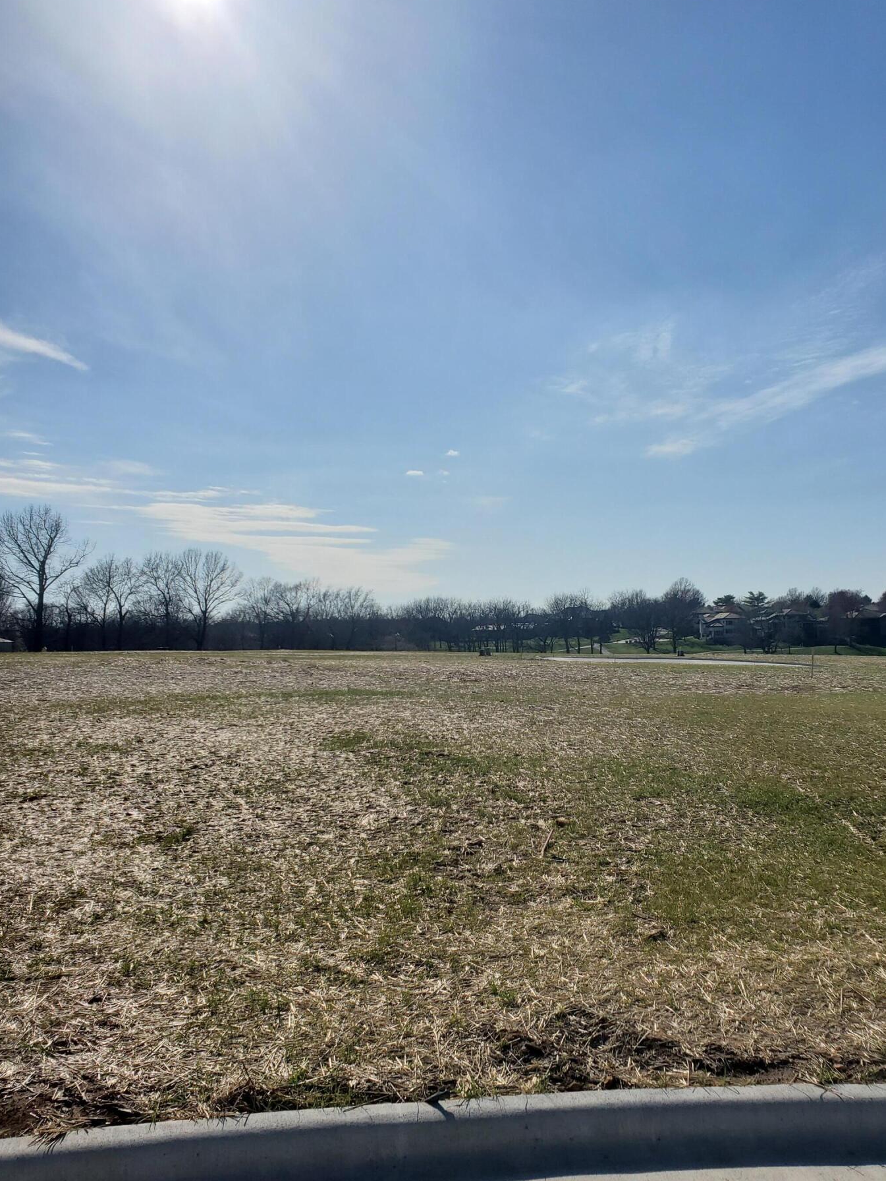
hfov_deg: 48.2
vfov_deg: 61.7
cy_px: 597
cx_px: 480
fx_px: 990
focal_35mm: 29
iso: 50
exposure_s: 1/9285
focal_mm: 4.3
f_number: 2.4
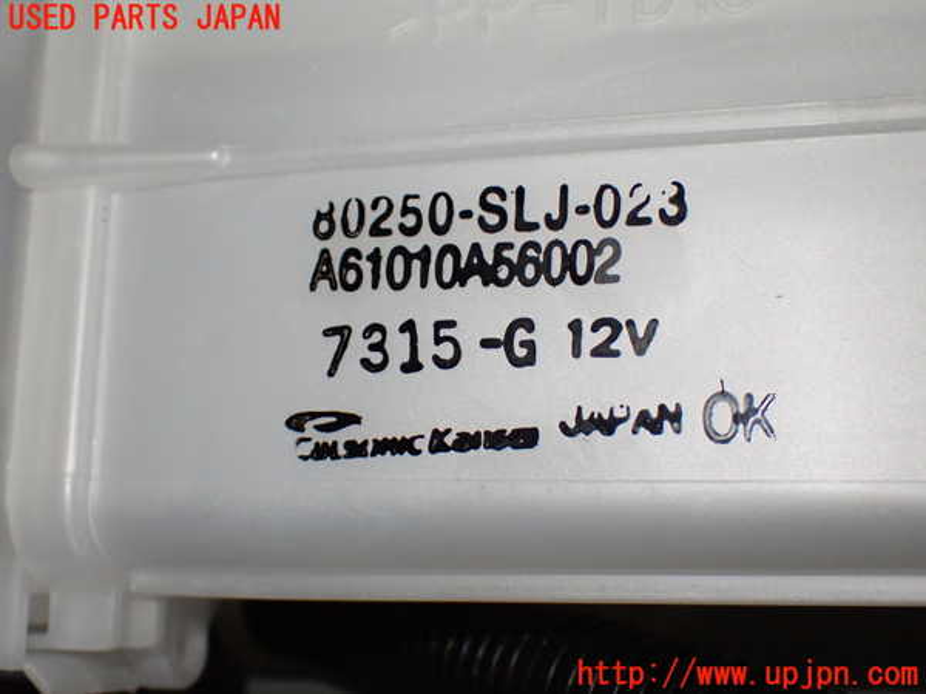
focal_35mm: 54
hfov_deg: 35.5
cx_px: 463
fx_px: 1445
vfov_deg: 27.0
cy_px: 347
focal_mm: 9.65
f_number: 3.3
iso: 800
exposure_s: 1/160
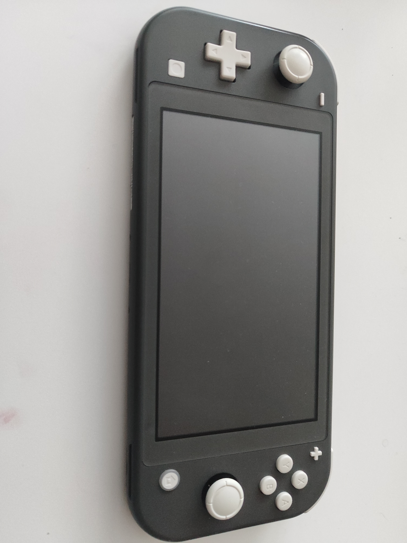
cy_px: 272
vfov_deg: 71.6
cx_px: 204
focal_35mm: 24
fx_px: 376
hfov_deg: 56.8
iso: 3117
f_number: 1.89
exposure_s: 1/25
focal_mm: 5.89
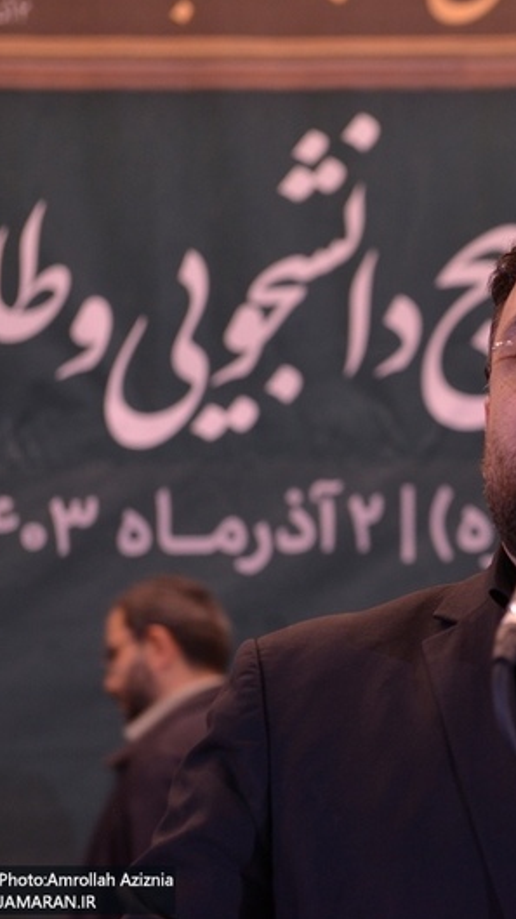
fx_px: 2704
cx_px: 612
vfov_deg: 19.3
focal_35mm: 111
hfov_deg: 10.7
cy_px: 460
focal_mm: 70
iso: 800
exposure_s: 1/100
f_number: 4.5
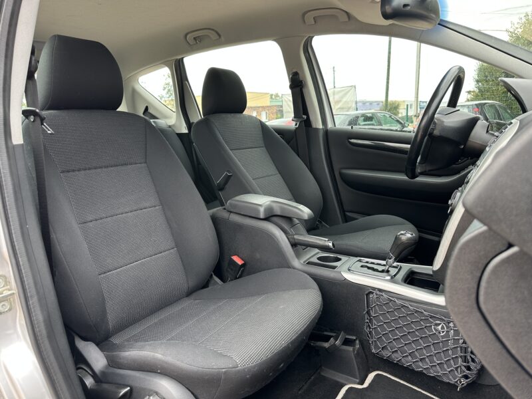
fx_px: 369
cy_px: 200
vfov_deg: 56.8
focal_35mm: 24
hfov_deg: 71.6
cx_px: 266
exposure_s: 1/210
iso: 80
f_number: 1.78
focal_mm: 6.86
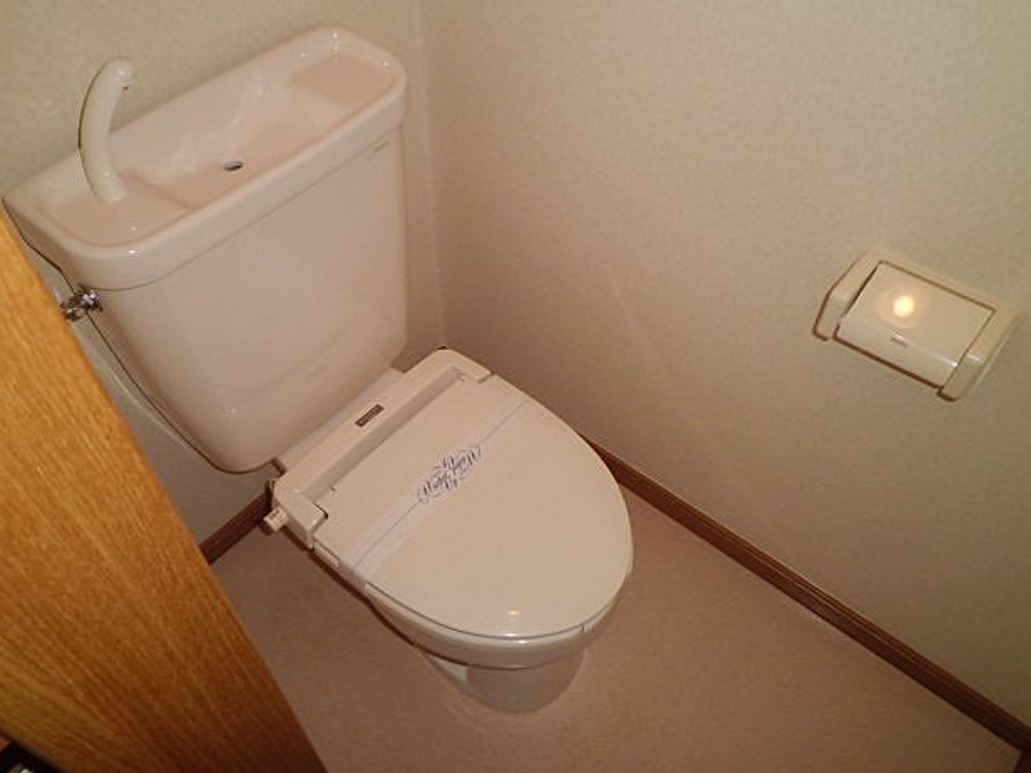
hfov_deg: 65.3
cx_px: 502
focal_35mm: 27
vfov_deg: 51.4
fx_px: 804
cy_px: 381
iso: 100
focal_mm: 4.7
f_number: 2.8
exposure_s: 1/60
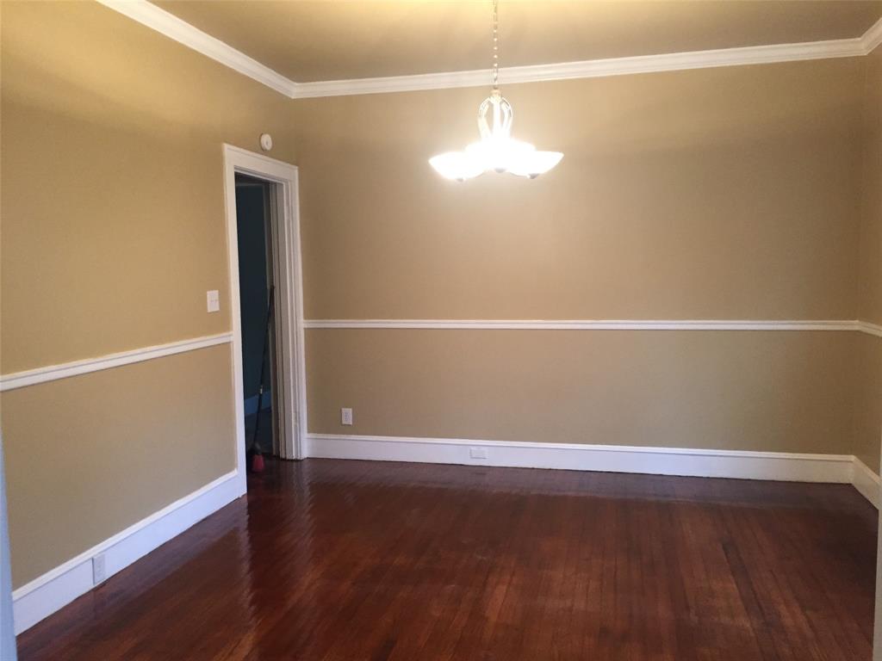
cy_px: 330
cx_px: 441
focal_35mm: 29
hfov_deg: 61.7
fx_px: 739
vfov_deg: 48.2
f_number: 2.2
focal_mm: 4.15
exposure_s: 1/30
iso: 200
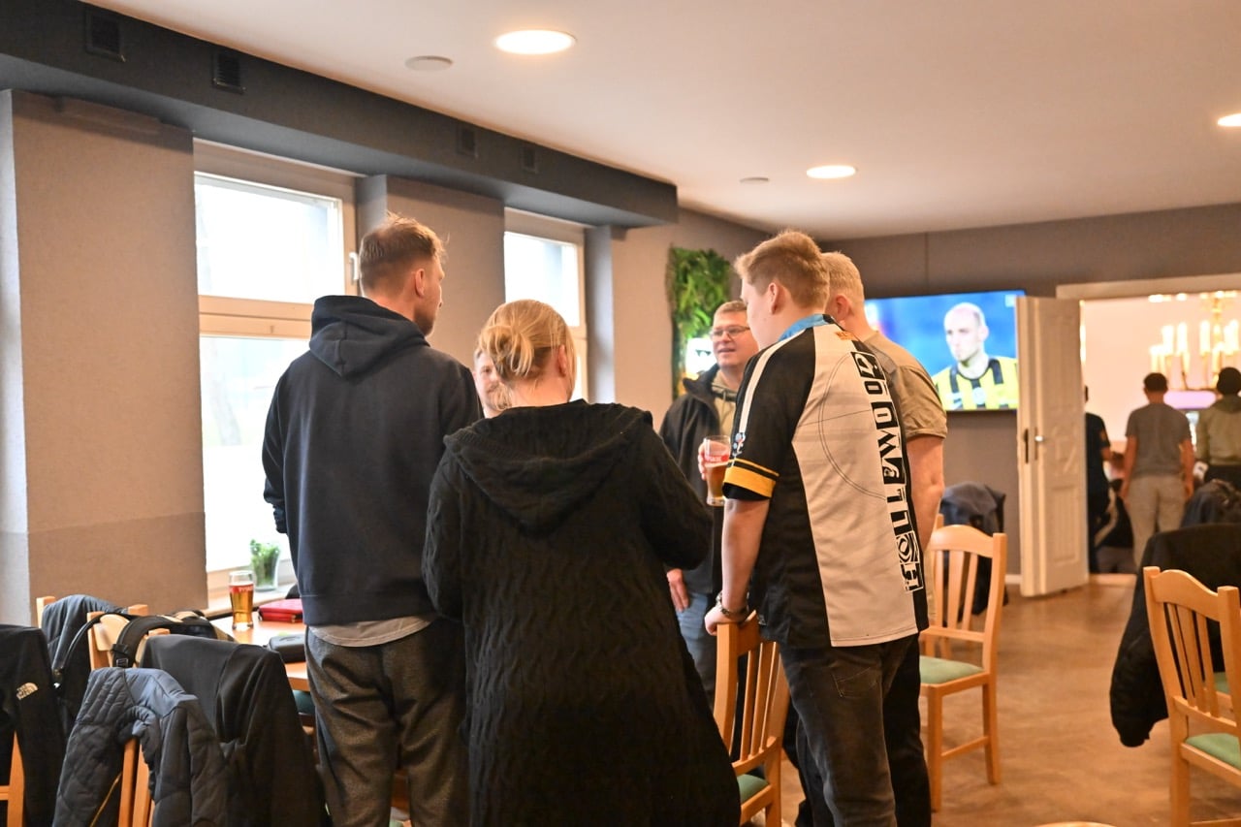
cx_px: 620
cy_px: 414
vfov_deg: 36.9
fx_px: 1241
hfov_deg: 53.1
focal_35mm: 36
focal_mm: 36
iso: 8000
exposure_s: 1/640
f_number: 2.8
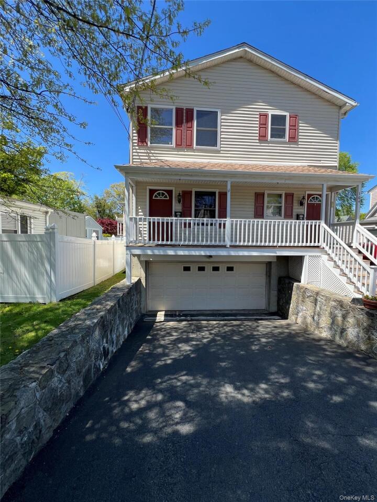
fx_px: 189
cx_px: 188
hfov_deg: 89.9
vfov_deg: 106.2
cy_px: 251
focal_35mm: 13
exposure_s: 1/552
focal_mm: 1.57
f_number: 1.8
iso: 32
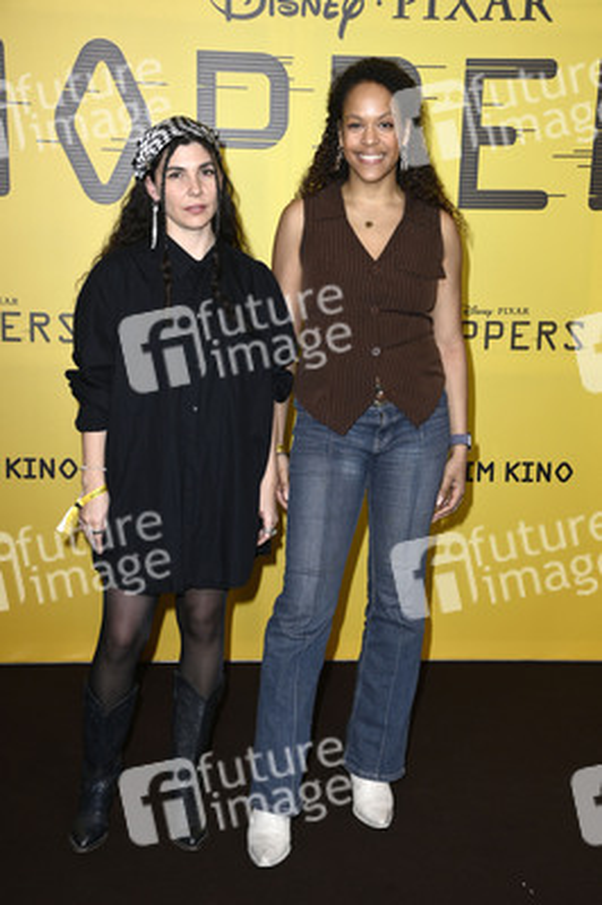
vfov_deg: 35.7
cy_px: 452
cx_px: 301
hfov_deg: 24.2
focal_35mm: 56
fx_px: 1407
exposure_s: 1/250
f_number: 5.6
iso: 800
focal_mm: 56
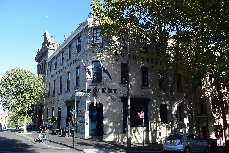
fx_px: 172
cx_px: 114
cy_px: 76
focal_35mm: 27
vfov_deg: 47.9
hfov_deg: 67.4
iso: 160
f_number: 4.5
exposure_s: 1/400
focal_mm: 10
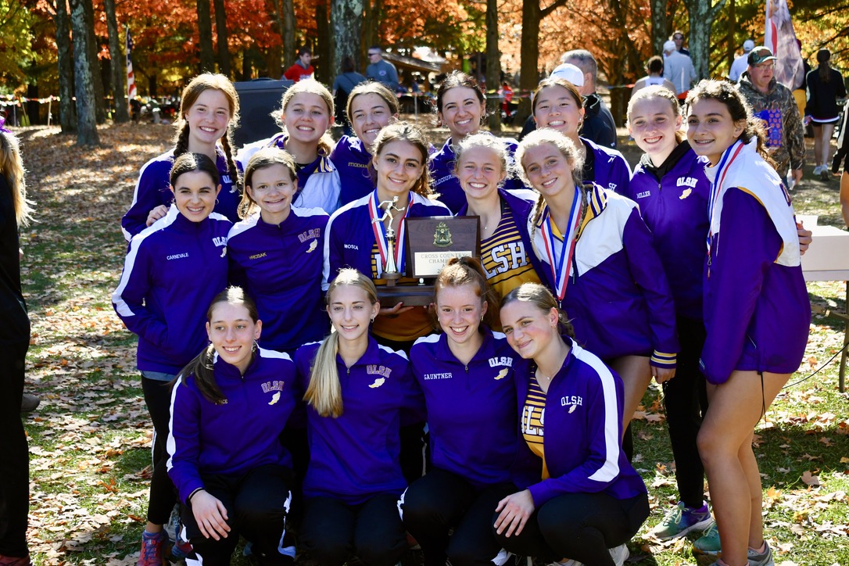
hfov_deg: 31.9
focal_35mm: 63
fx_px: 1486
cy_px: 283
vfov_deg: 21.6
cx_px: 424
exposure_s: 1/1250
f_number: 5
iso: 1000
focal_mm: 42
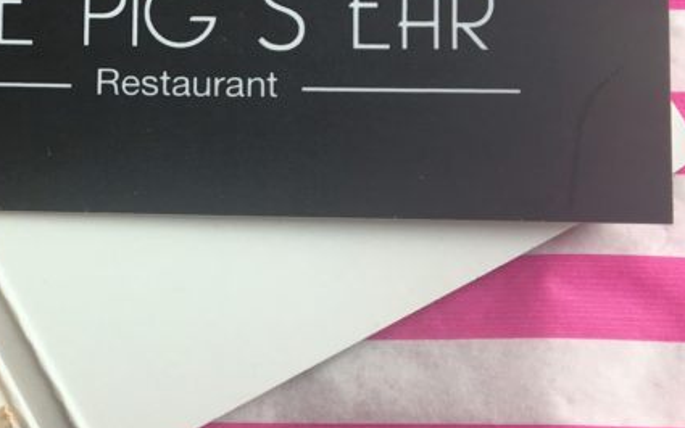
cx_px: 5
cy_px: 237
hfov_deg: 26.4
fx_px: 1382
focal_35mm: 74
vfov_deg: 17.6
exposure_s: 1/100
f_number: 2.2
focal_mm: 4.15
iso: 32
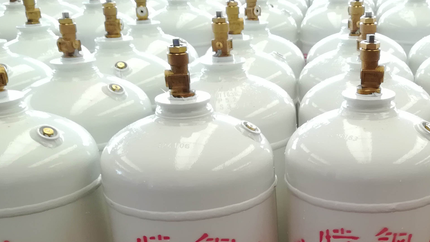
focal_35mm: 59
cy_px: 270
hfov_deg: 34.5
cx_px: 337
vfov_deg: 19.5
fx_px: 673
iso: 80
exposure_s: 1/33.3
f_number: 2.2
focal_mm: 3.83
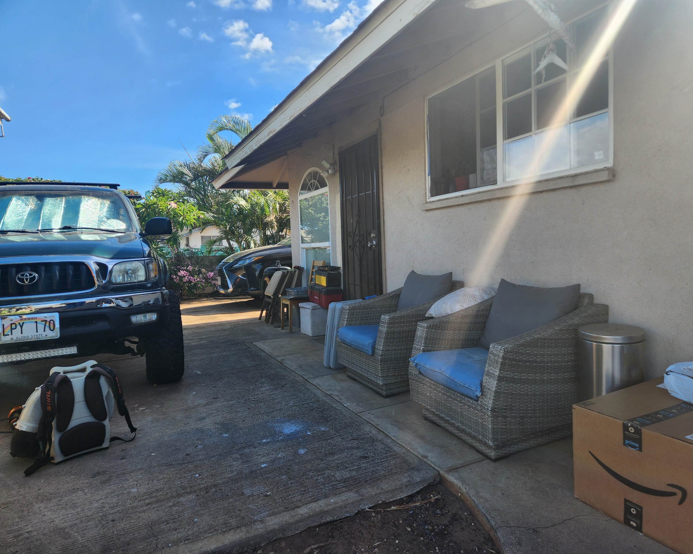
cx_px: 366
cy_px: 277
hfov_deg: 70.2
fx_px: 492
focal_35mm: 24
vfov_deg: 58.8
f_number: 1.8
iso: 20
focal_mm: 5.4
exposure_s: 1/732
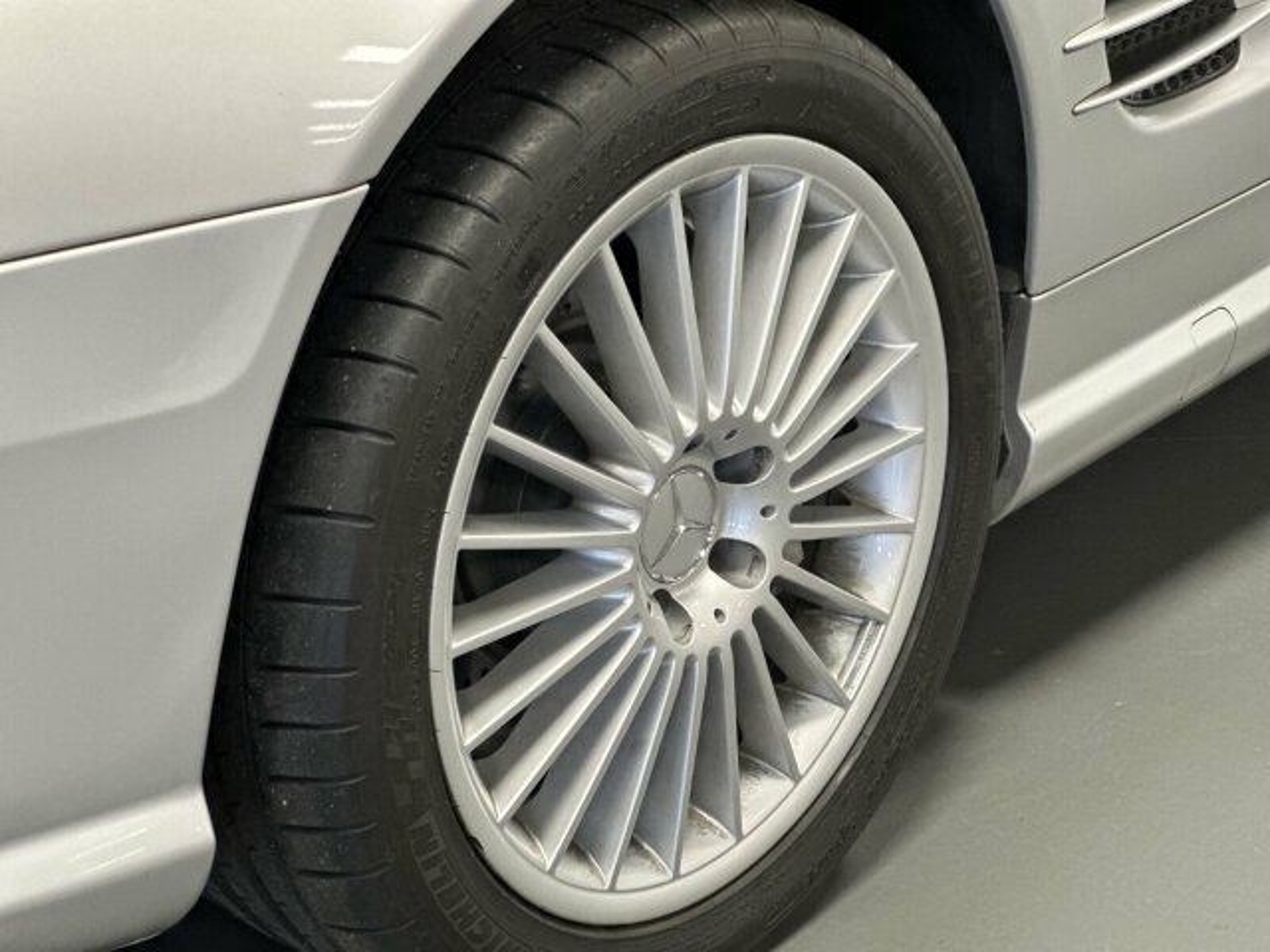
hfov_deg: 25.3
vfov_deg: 19.1
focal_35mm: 77
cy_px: 476
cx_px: 635
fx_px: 2825
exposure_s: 1/40
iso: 400
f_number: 2.8
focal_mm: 9
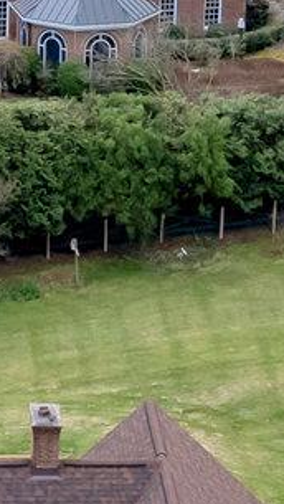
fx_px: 2058
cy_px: 129
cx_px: -94
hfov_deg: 7.8
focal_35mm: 154
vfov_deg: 13.9
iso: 100
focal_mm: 8.38
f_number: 2.8
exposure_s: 1/1500
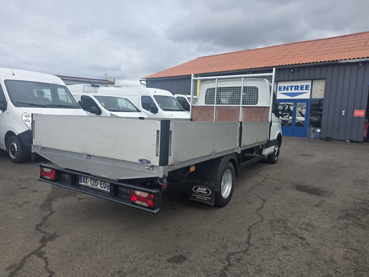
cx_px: 184
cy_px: 138
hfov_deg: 73.9
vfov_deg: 58.9
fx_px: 245
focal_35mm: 23
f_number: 1.7
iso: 80
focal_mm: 6.25
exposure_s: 1/1538
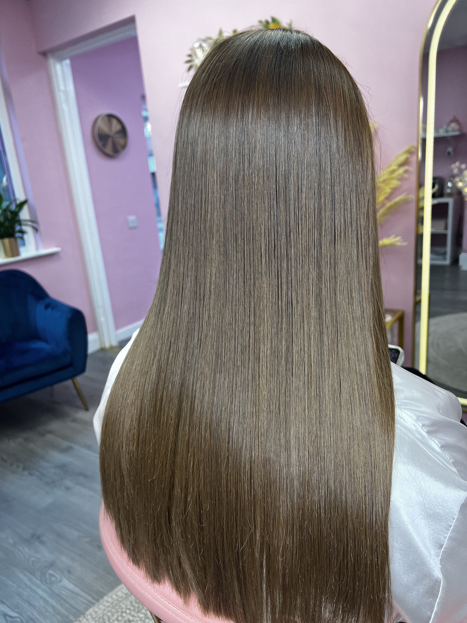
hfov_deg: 53.1
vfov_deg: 67.3
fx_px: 468
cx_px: 234
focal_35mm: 26
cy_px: 312
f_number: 1.5
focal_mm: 5.7
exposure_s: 1/100
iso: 50
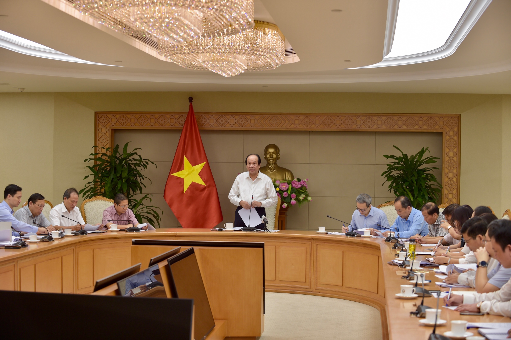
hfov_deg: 28.9
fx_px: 993
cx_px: 256
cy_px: 170
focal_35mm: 70
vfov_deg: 19.4
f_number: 3.5
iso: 500
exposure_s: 1/160
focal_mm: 70
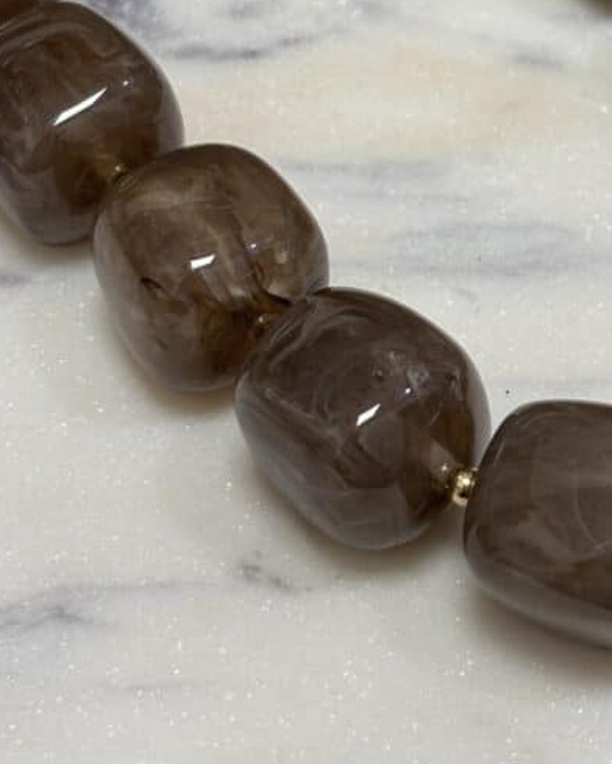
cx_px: 581
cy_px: 139
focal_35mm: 106
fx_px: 2400
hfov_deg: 14.3
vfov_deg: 17.9
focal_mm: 5.96
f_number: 1.6
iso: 40
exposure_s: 1/50
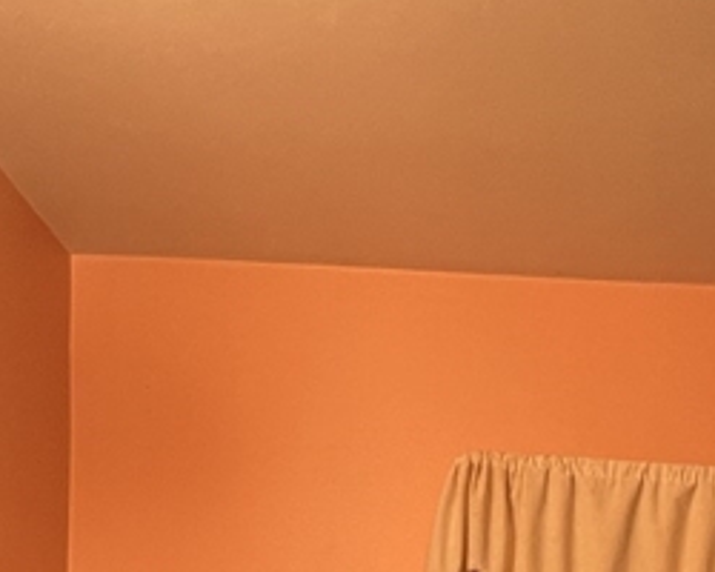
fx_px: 1100
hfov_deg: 33.6
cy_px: 1038
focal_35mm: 52
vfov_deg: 20.4
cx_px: 678
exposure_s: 1/120
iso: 64
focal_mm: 1.57
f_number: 1.8
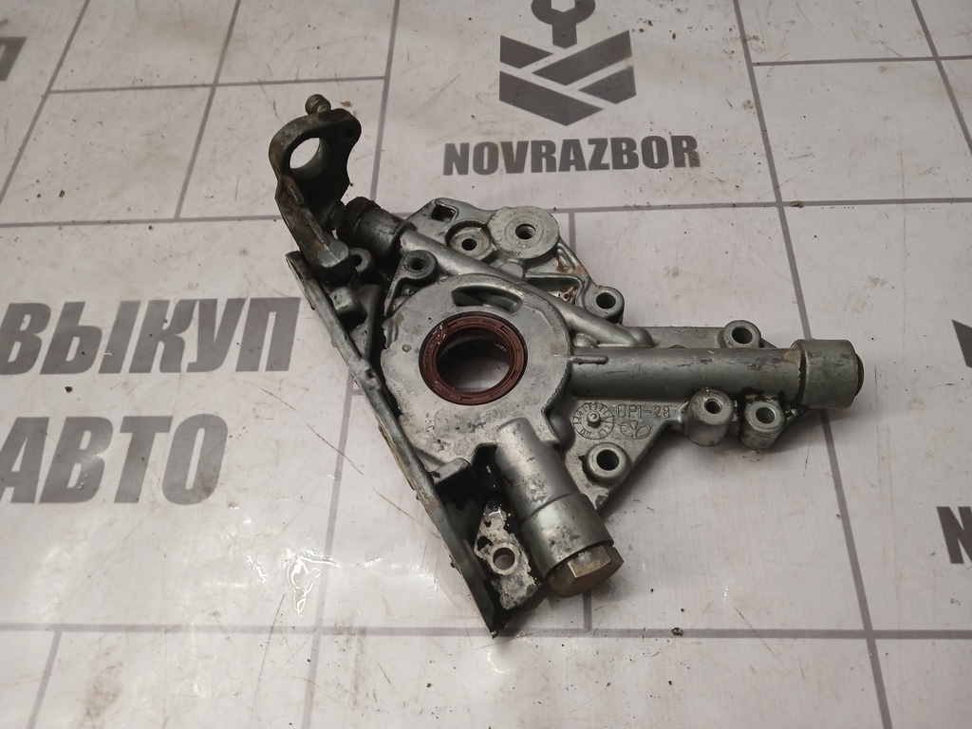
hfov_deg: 65.3
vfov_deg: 51.4
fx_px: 758
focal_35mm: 27
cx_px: 486
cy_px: 364
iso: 100
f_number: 1.8
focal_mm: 4
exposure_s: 1/50
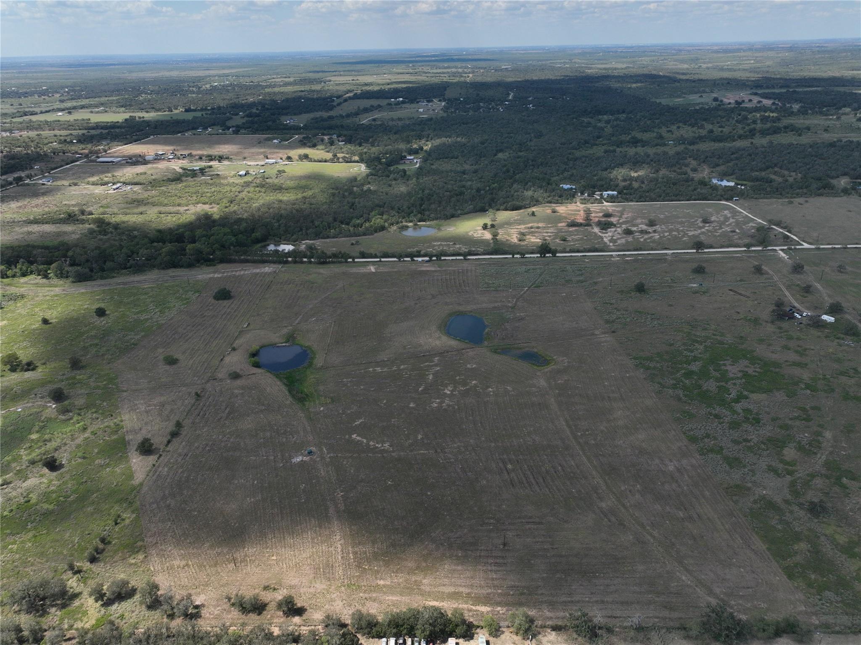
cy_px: 322
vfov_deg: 56.8
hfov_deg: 71.6
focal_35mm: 24
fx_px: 597
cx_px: 430
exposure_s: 1/3200
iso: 170
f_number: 2.8
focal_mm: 12.29
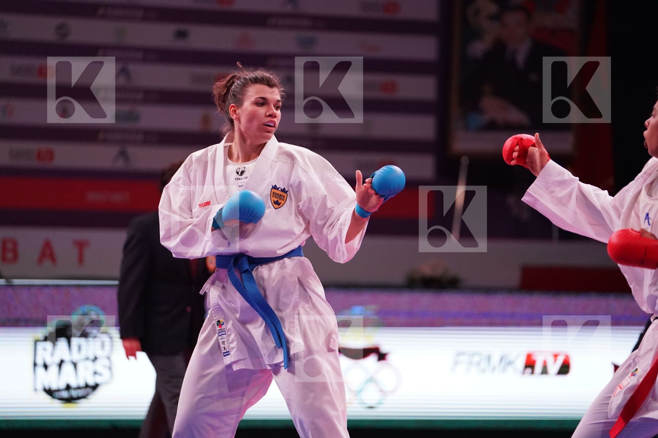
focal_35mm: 155
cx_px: 329
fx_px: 2833
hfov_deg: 13.2
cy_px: 219
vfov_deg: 8.9
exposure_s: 1/1000
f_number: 2.8
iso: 4000
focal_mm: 155
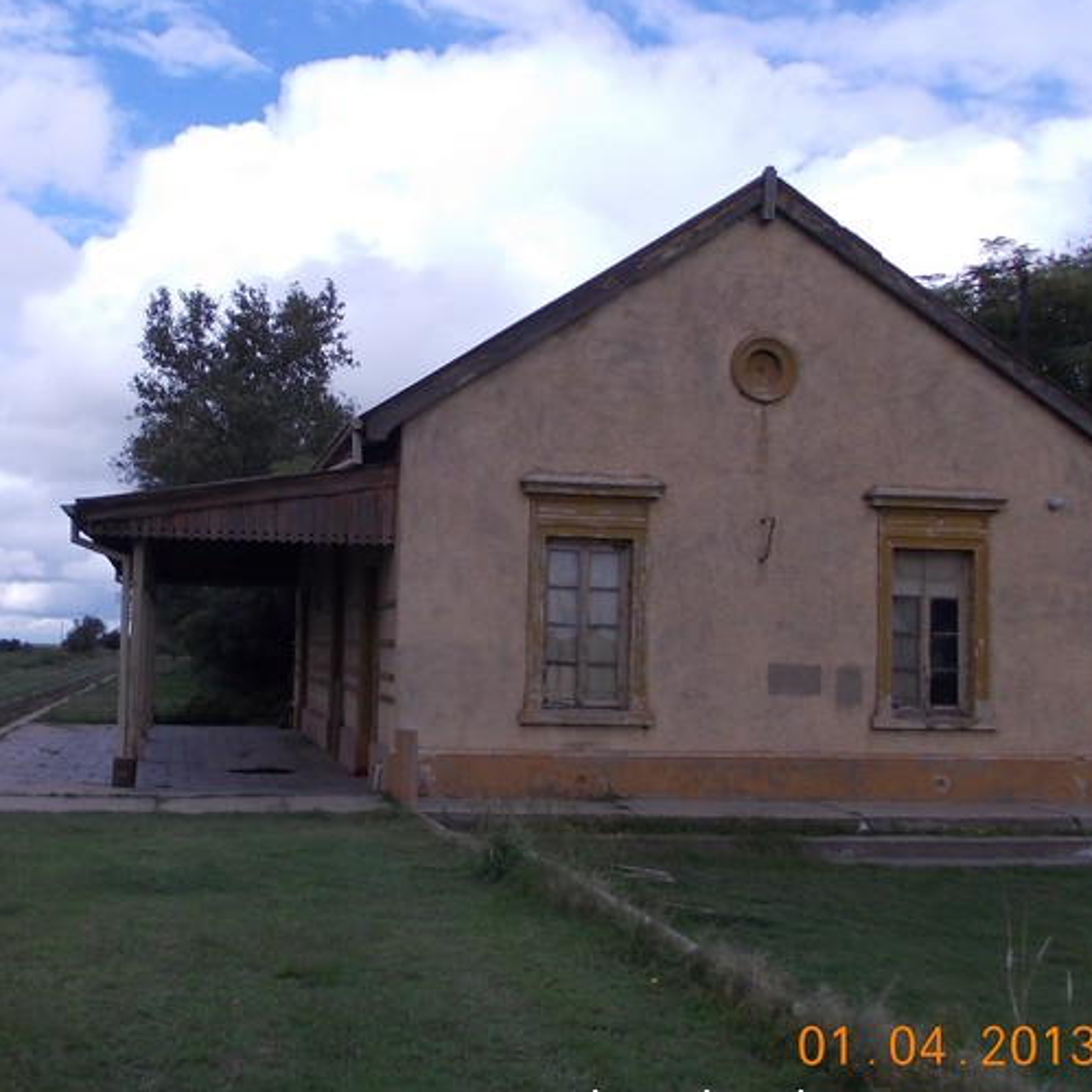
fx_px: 1356
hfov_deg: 43.1
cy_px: 567
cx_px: 346
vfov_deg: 43.8
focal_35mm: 38
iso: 80
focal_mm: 4
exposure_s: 1/320
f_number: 5.4
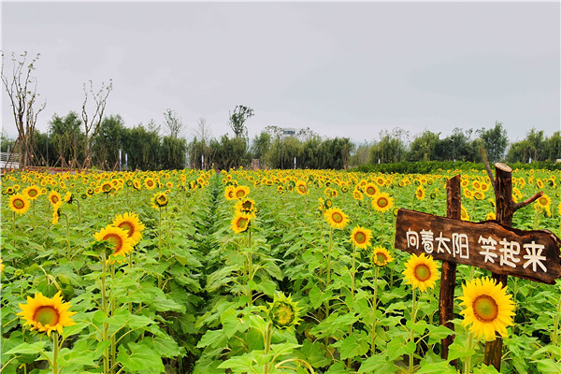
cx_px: 280
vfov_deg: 45.0
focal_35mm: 29
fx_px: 452
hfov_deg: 63.7
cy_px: 187
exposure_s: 1/30
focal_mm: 29
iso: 400
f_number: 11
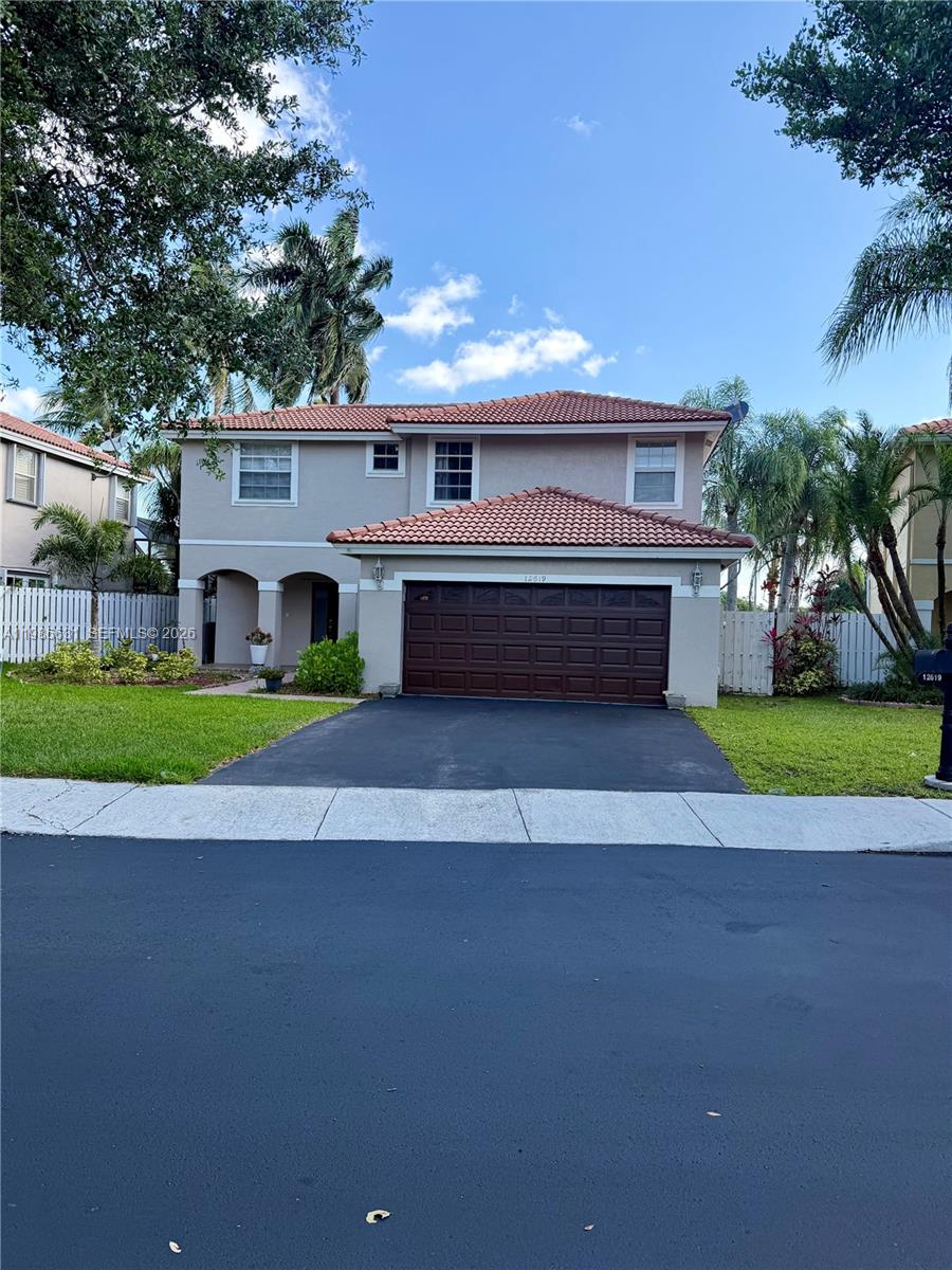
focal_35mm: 24
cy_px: 635
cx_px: 476
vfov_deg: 71.6
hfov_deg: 56.8
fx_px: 880
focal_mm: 6.76
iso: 100
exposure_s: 1/1410
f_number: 1.78
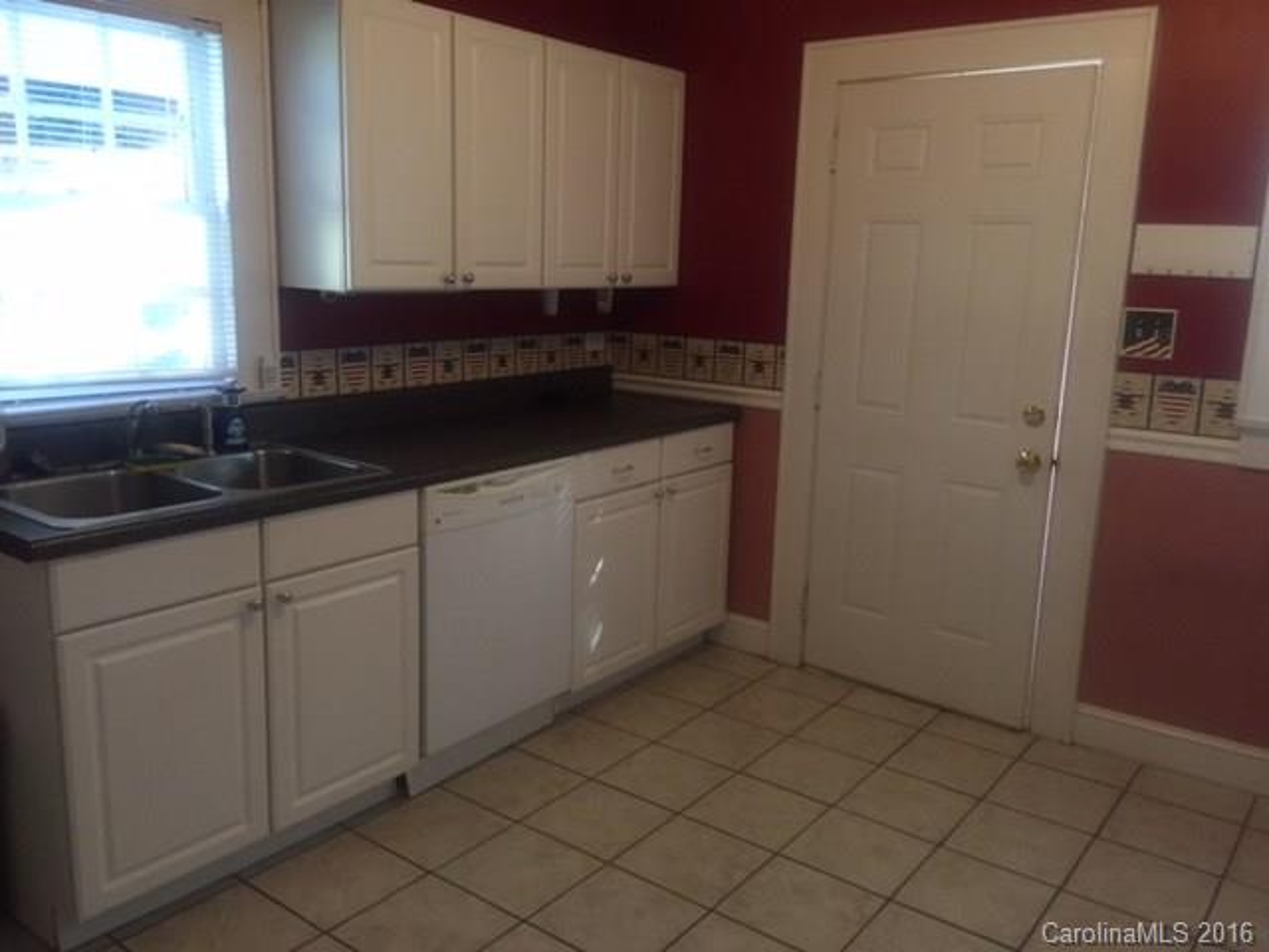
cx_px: 634
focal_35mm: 29
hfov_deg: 61.7
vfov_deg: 48.2
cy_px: 476
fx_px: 1063
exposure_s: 1/30
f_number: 2.2
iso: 160
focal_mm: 4.15
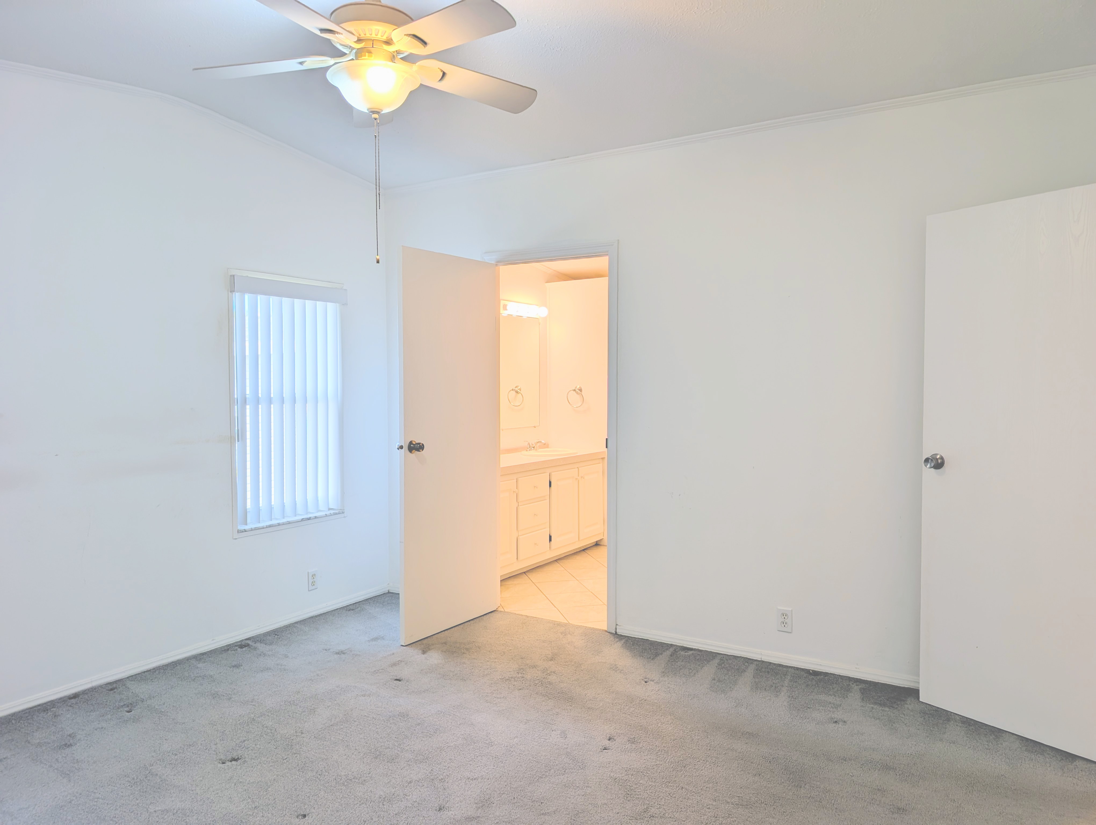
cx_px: 548
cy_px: 412
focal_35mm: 24
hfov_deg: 71.5
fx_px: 761
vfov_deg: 56.9
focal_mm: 6.9
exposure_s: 1/120
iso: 32
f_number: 1.68
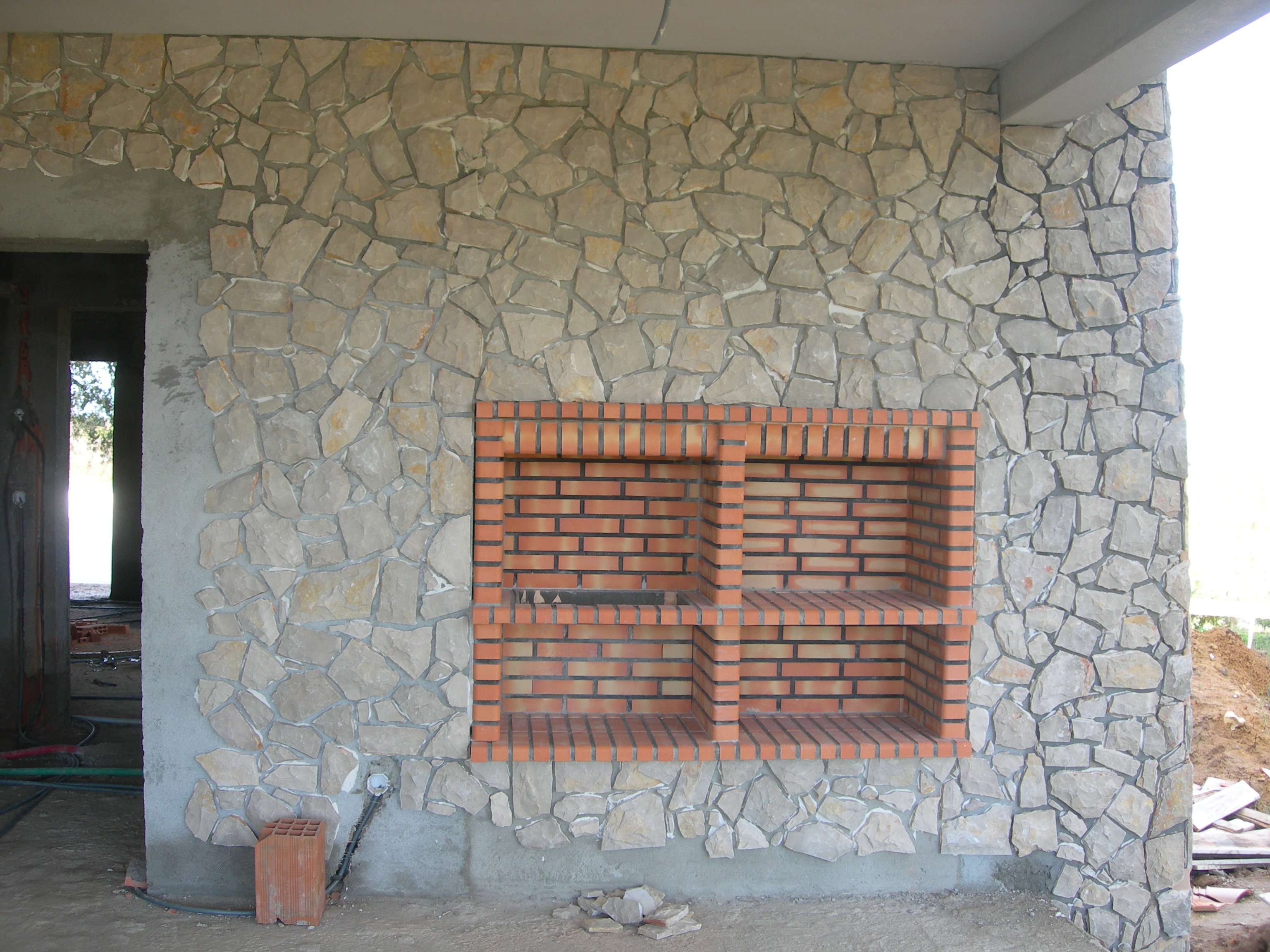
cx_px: 635
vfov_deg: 37.7
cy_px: 476
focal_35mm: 38
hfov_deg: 49.0
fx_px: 1394
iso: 50
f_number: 2.8
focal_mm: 7.8
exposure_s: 1/50
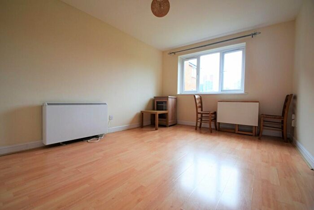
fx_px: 131
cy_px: 105
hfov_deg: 100.4
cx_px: 157
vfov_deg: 77.4
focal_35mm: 15
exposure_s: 1/100
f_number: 5
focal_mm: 10
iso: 400
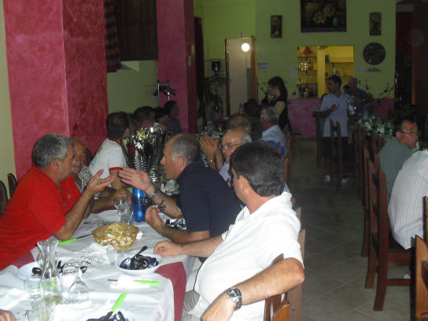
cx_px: 212
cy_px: 149
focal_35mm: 39
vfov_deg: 36.8
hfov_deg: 47.9
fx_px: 482
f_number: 3.1
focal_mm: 6.3
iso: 400
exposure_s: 1/60
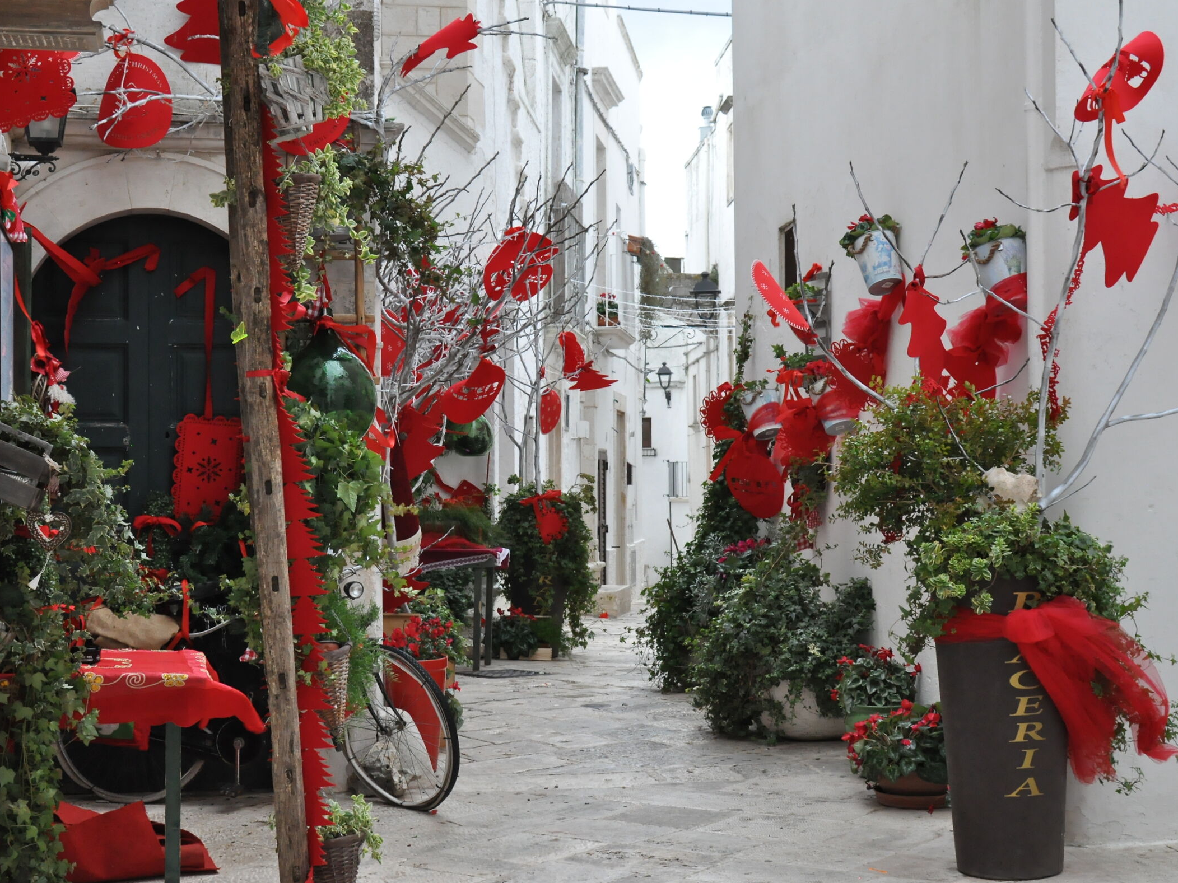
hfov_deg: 33.5
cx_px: 540
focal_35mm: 58
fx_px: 1958
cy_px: 440
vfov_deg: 25.4
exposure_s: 1/125
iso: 1600
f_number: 8
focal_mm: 35
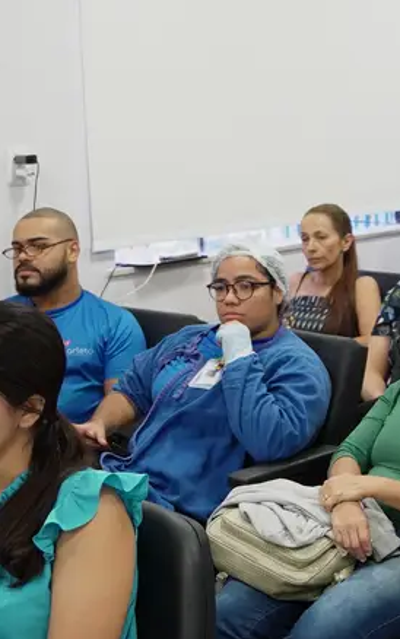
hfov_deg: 16.3
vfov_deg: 28.5
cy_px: 252
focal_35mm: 72
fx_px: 1255
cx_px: 626
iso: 1600
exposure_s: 1/200
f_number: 2.8
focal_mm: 24
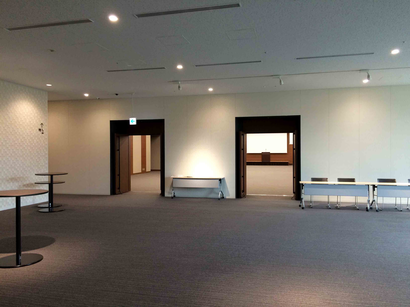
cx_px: 205
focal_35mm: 29
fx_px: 343
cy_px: 154
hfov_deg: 61.7
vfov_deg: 48.2
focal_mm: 4.15
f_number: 2.2
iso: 50
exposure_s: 1/30
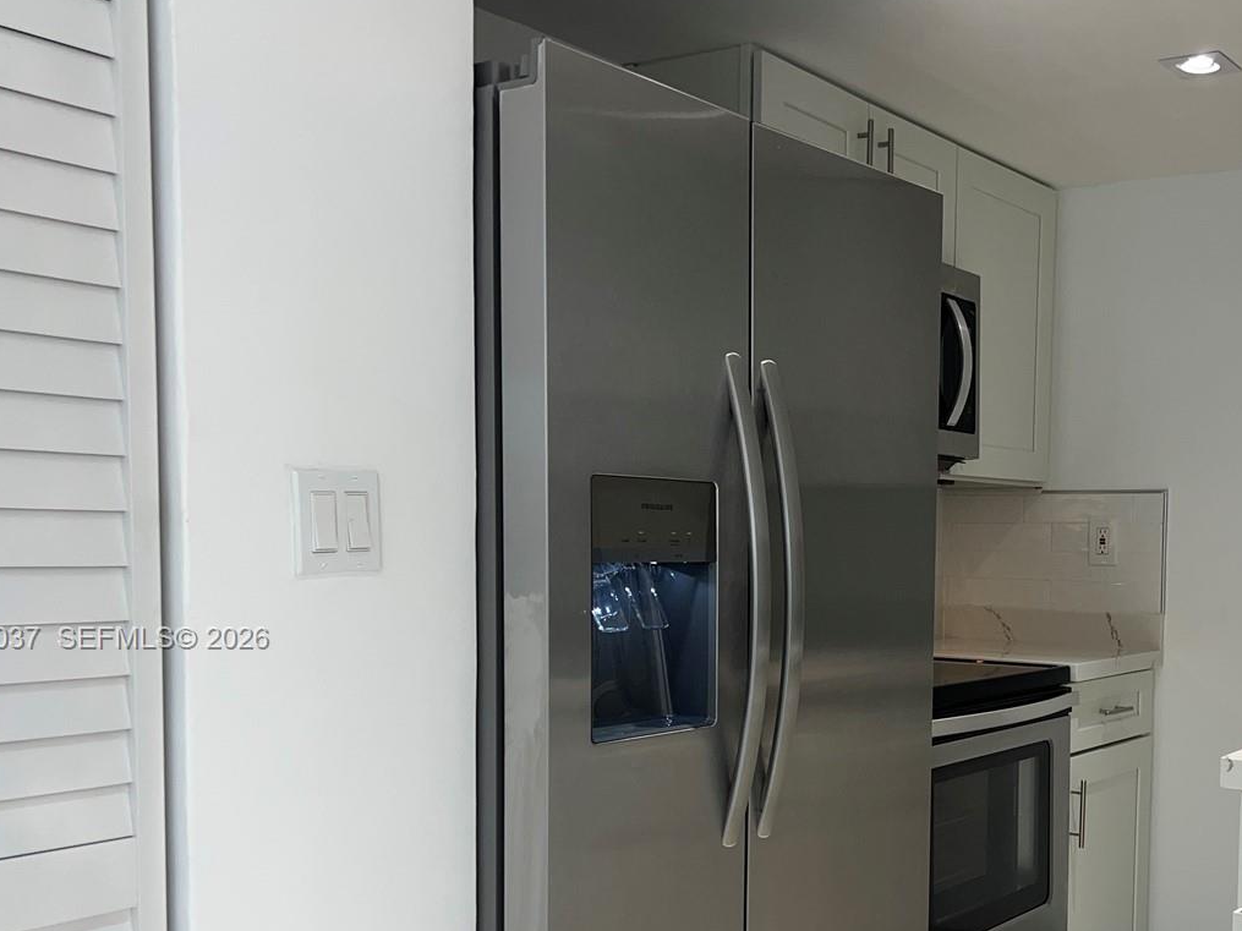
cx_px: 866
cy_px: 640
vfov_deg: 34.7
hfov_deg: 44.8
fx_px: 1471
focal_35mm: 41
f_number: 1.5
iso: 64
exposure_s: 1/120
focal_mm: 5.7
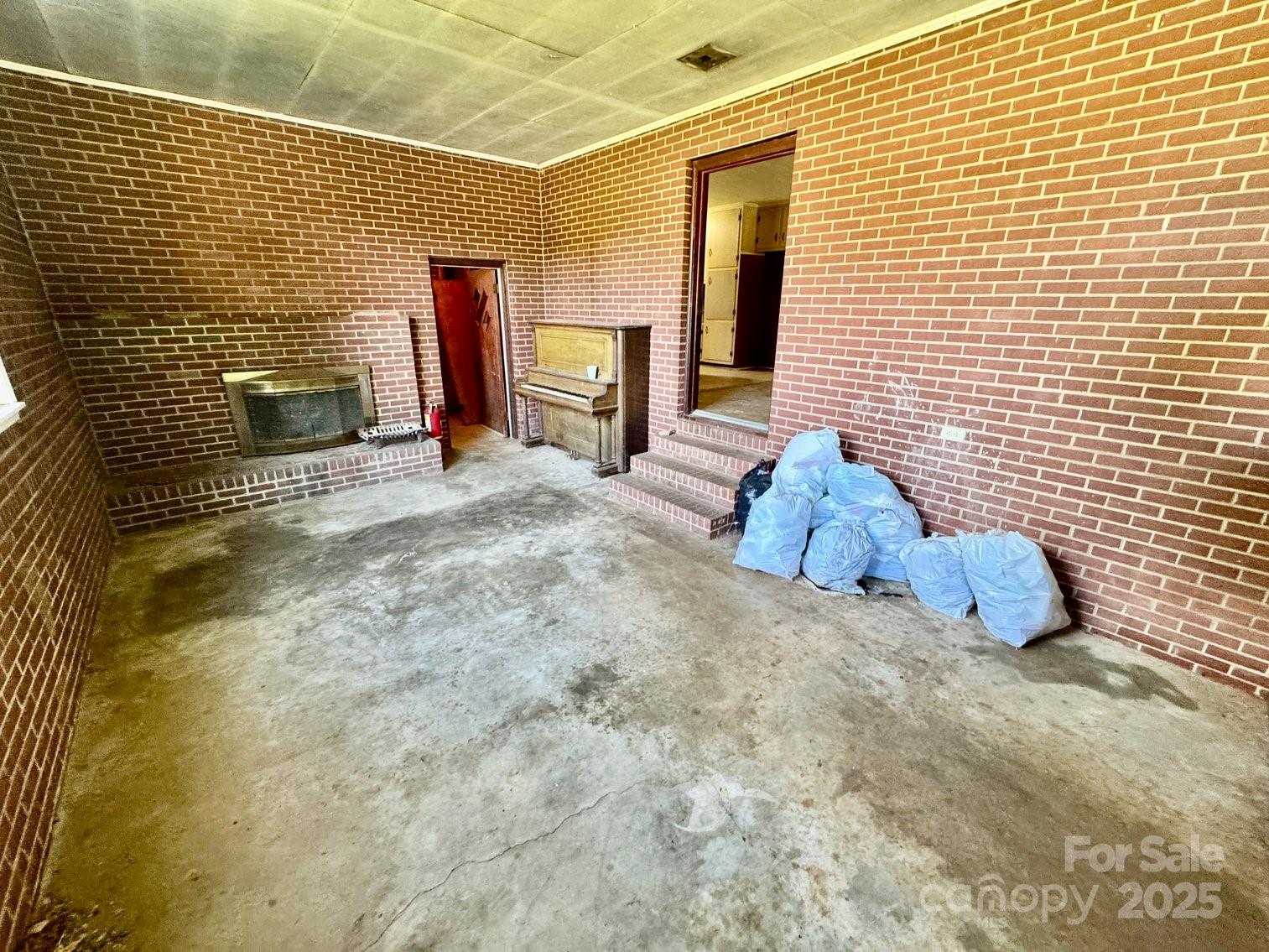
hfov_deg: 102.1
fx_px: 513
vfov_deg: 85.7
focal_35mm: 14
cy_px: 476
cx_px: 634
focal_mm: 2.22
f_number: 2.2
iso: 400
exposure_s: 1/60
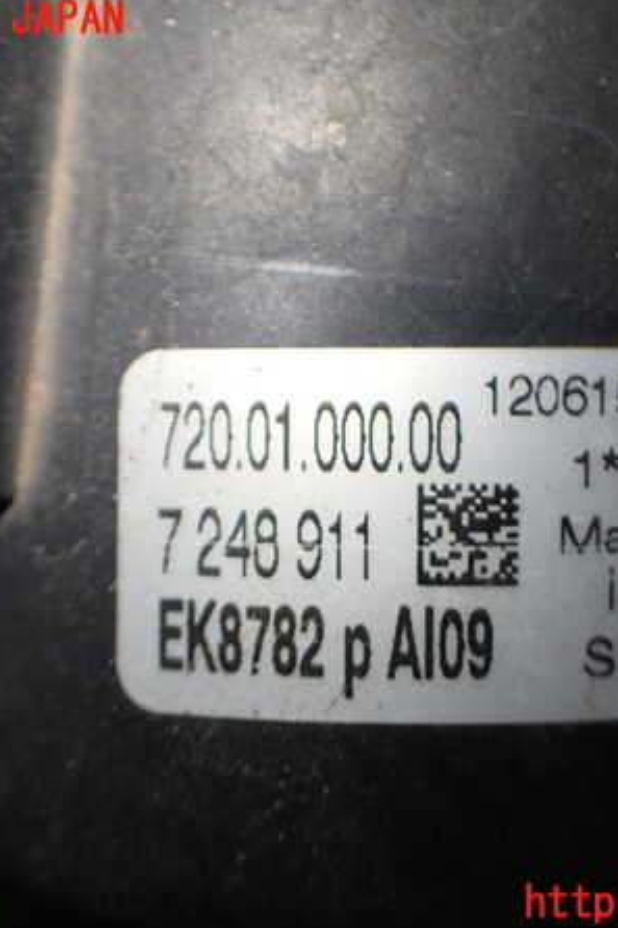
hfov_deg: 31.8
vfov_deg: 46.4
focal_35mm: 42
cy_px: 462
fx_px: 1082
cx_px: 370
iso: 160
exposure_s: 1/125
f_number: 2.3
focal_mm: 5.4
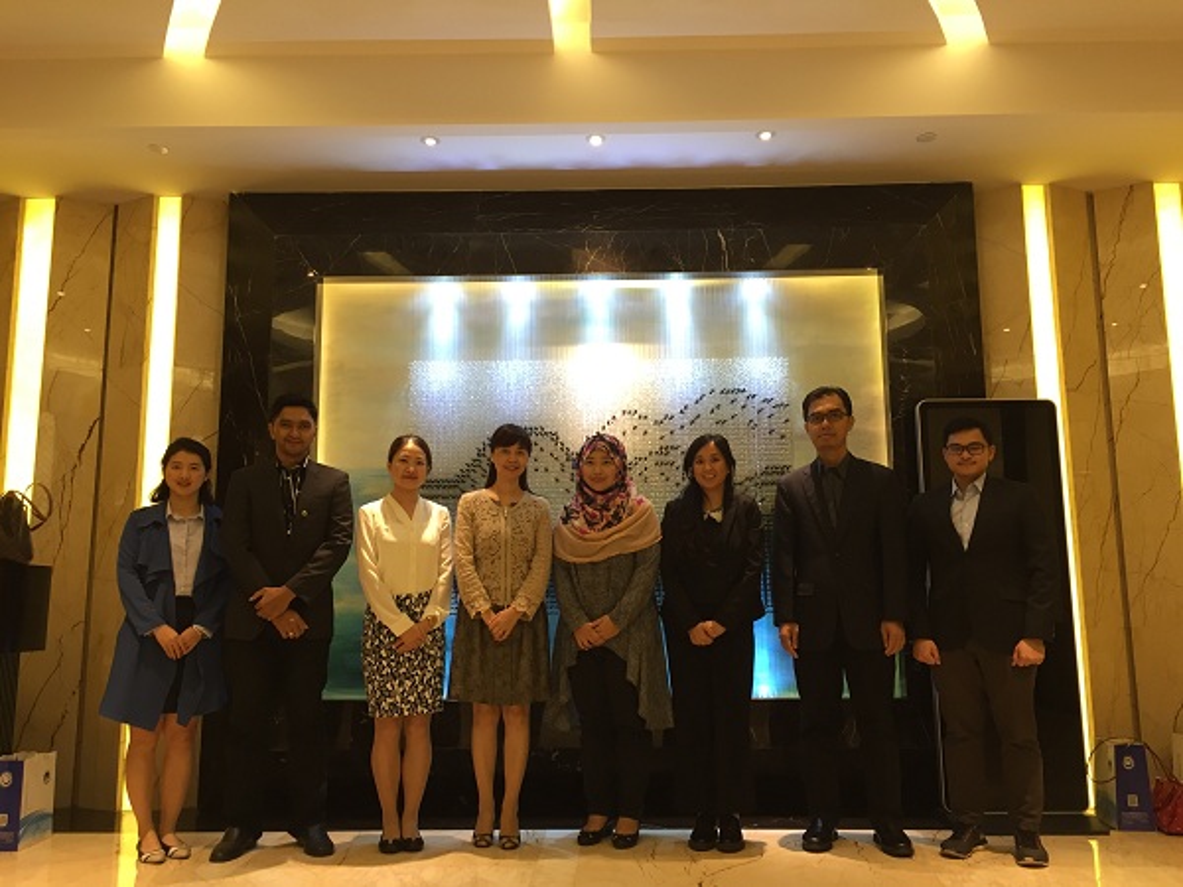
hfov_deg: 61.7
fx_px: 991
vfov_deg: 48.2
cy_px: 444
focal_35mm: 29
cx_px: 592
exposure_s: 1/33
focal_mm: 4.15
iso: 80
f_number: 2.2
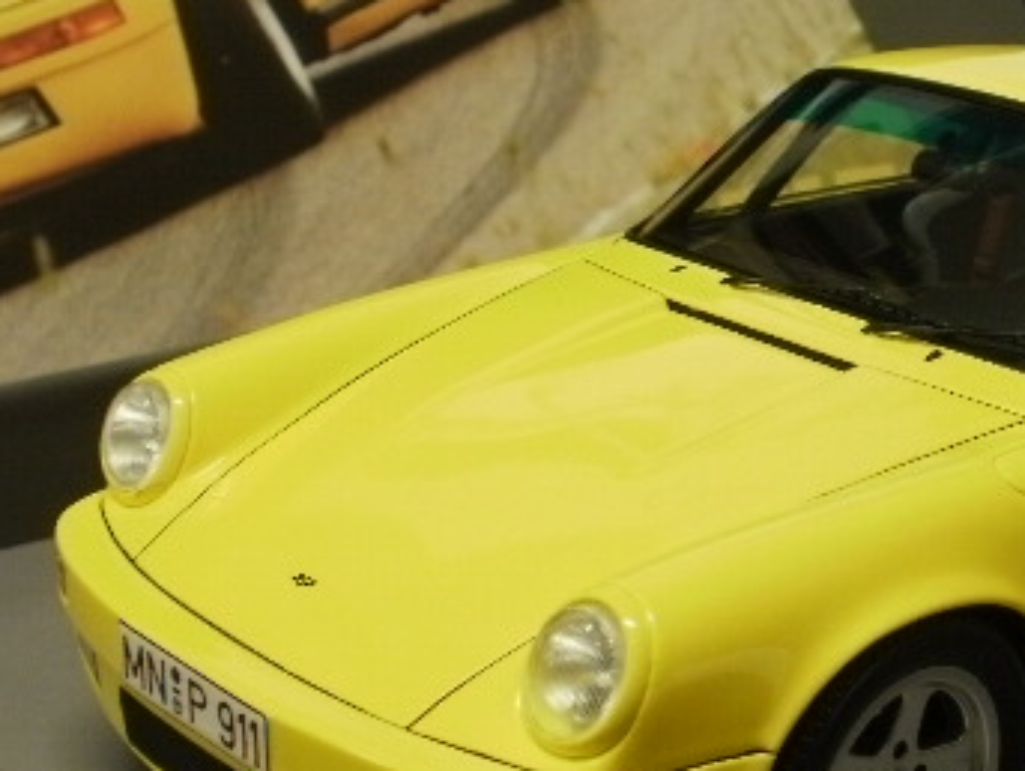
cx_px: 855
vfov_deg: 18.0
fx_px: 2431
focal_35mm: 82
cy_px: 457
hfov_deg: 23.4
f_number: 4
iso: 125
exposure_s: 1/10
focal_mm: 7.7
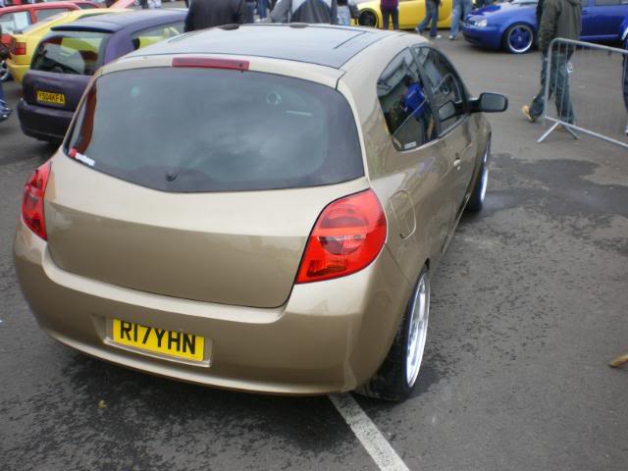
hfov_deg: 51.4
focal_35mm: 36
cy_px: 236
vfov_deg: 39.7
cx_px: 314
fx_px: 653
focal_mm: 6.3
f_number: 4.6
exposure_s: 1/125
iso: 50
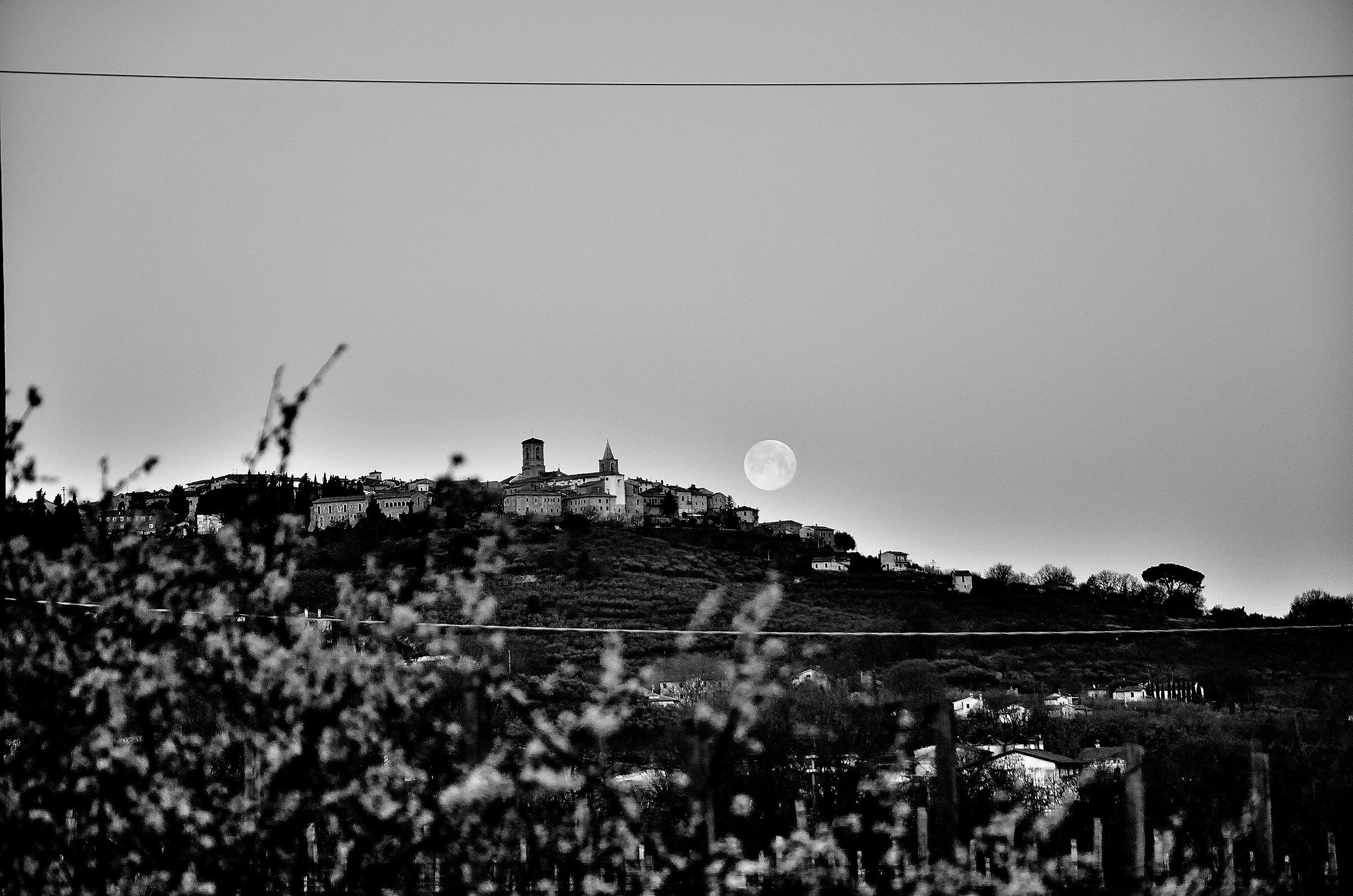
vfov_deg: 8.7
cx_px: 676
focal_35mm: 158
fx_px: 5908
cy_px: 448
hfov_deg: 13.1
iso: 250
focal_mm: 105
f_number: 7.1
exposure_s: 1/200
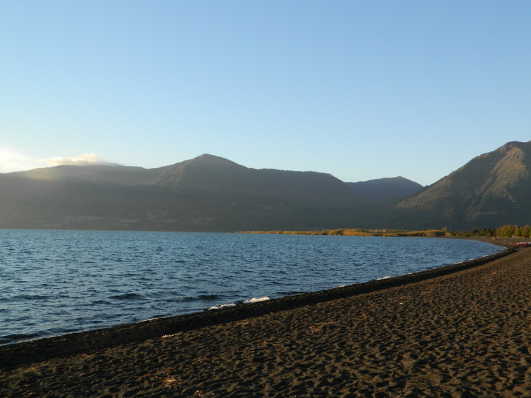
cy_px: 202
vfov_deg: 39.6
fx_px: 552
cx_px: 272
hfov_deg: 51.4
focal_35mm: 36
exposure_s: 1/250
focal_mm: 6.2
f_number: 3.3
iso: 80
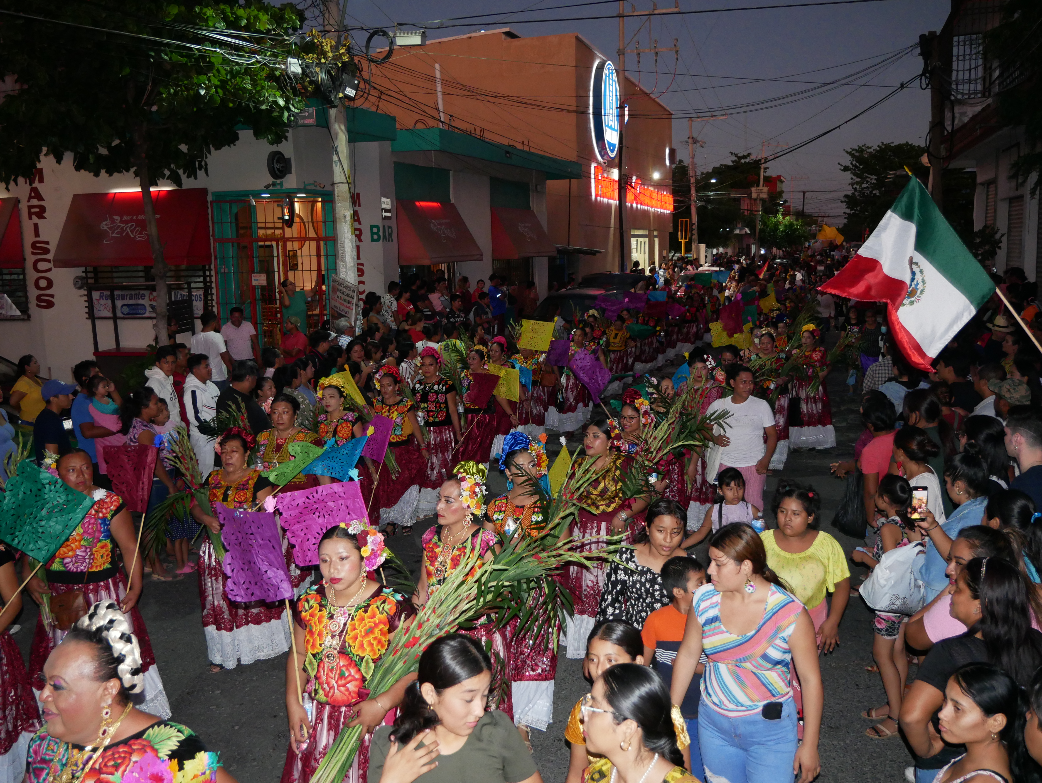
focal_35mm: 34
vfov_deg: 41.8
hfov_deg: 53.9
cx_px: 521
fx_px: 1024
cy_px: 392
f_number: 3.8
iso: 1600
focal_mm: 17
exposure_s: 1/60
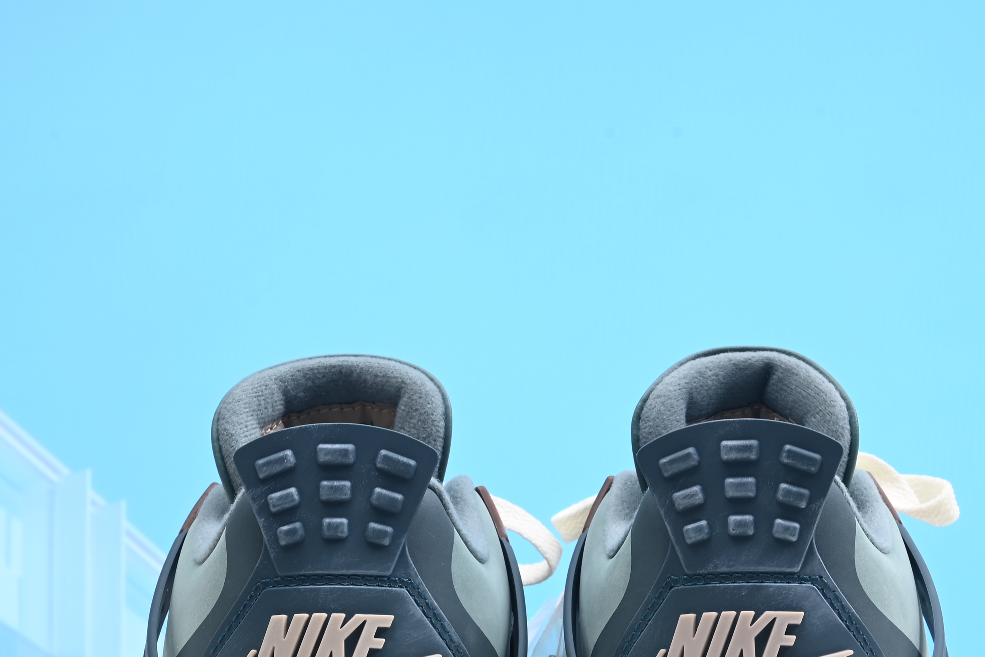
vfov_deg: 15.3
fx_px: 2436
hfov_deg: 22.9
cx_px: 529
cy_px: 466
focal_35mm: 89
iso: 100
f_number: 16
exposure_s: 1/2
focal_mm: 41
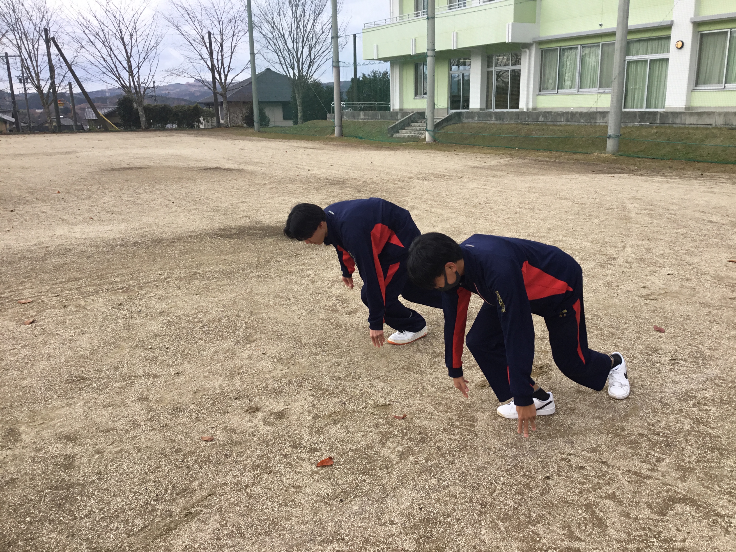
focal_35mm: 31
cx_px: 368
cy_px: 276
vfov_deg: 45.4
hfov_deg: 58.4
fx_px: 659
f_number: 2.4
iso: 25
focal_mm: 3.3
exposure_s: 1/286
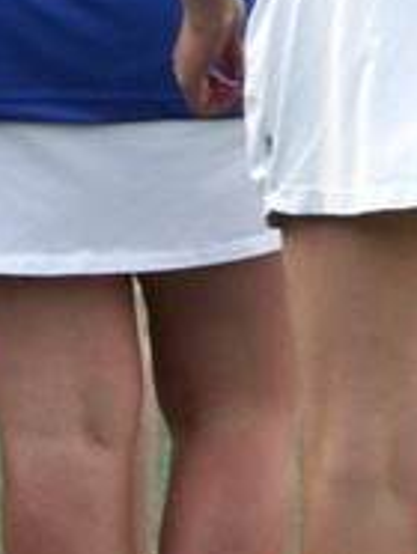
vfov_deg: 2.9
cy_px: -164
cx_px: -107
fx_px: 10795
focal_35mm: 674
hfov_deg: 2.2
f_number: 10
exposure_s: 1/200
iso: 250
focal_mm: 85
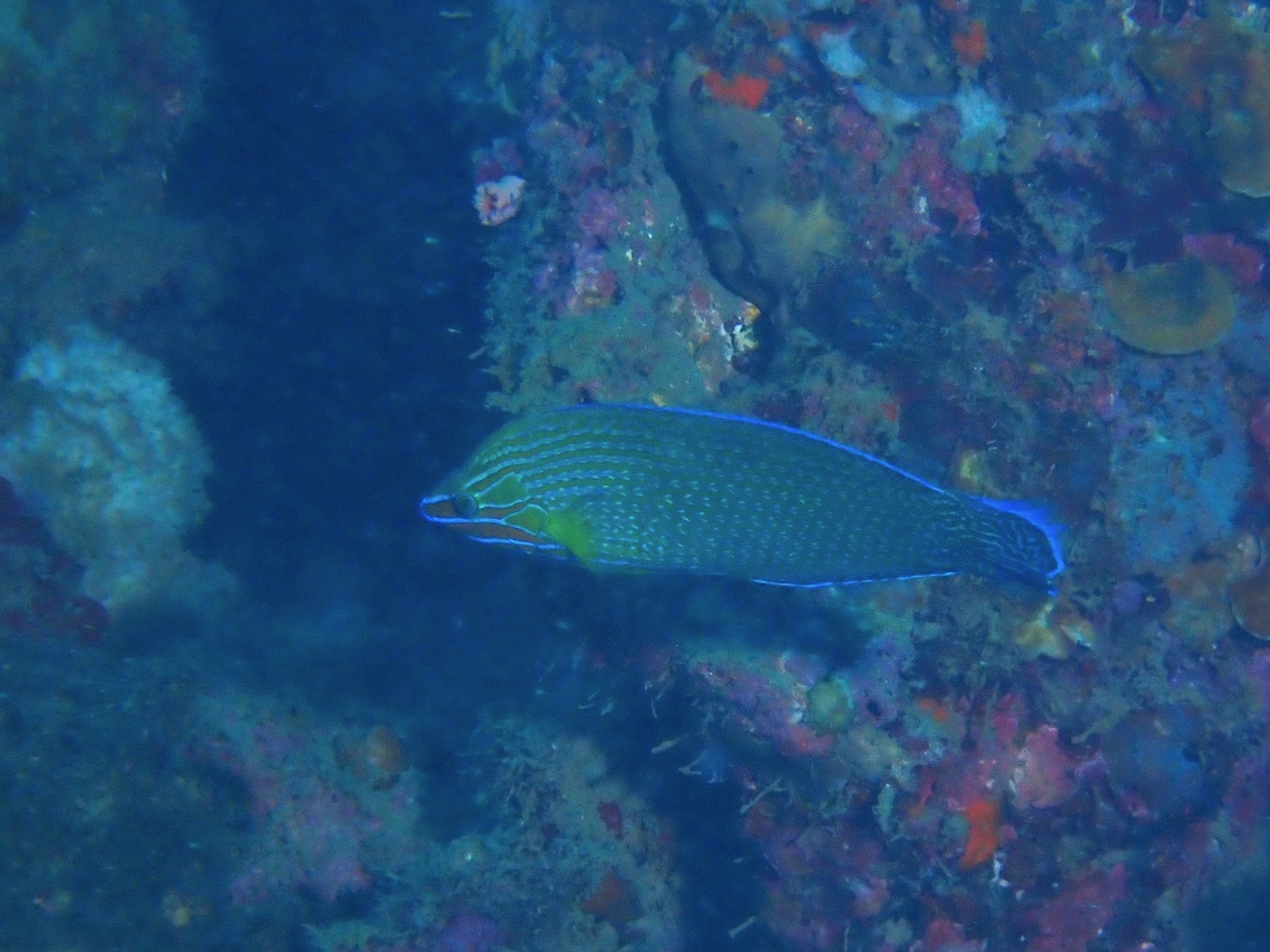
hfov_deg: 19.6
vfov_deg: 14.8
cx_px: 635
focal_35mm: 100
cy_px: 476
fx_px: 3669
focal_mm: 18
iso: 200
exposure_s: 1/200
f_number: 6.3
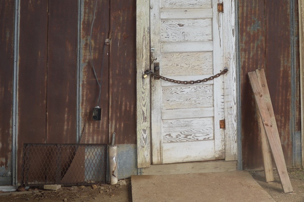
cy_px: 17
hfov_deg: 30.8
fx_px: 531
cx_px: 259
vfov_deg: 21.0
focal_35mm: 63
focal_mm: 18
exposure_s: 1/160
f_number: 4
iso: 100
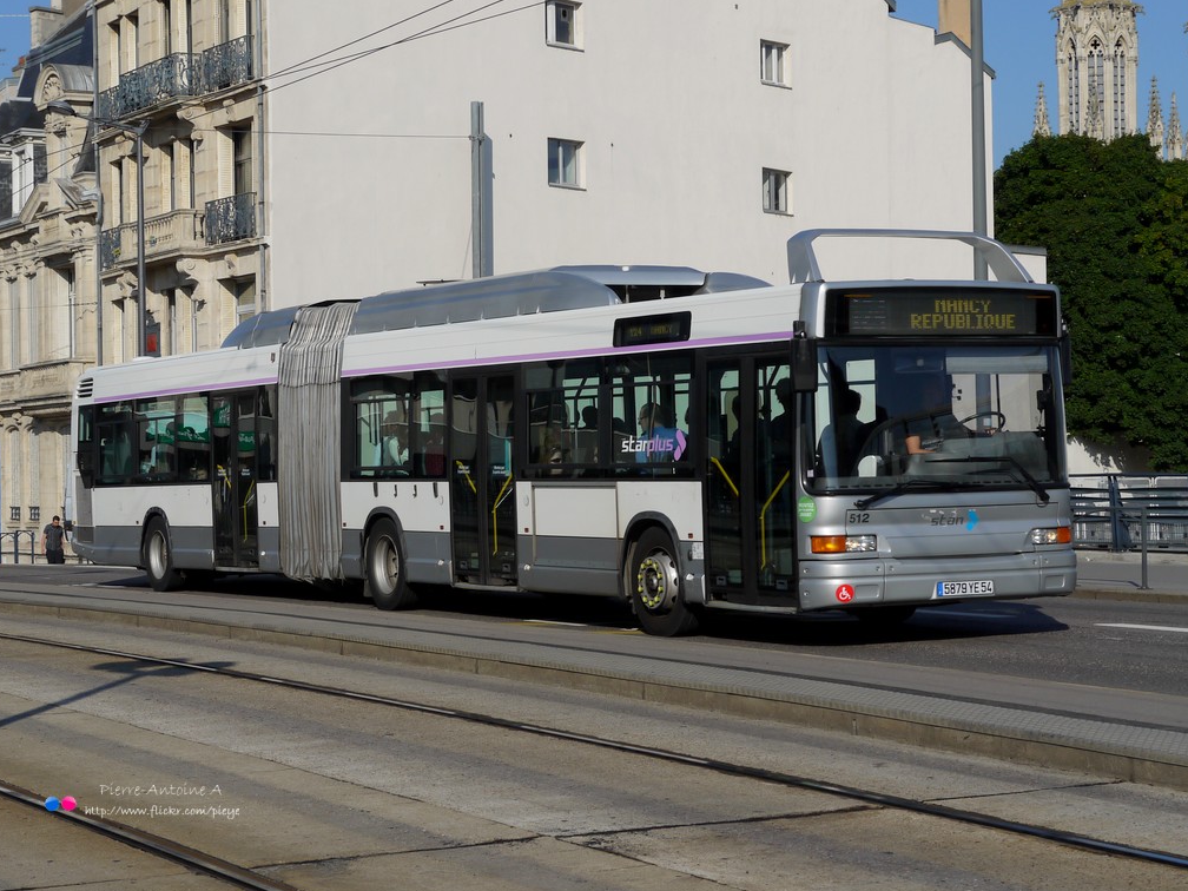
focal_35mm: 65
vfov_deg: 22.6
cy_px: 446
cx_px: 595
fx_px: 2231
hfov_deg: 29.8
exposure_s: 1/500
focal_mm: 32
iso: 100
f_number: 9
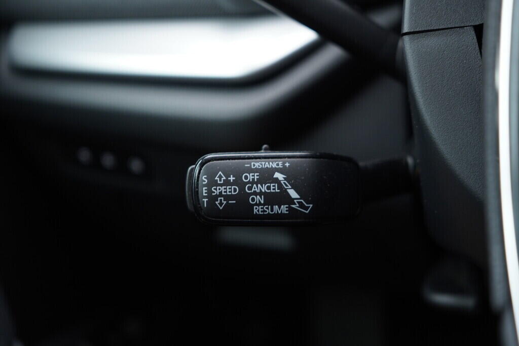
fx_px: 519
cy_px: 173
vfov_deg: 36.9
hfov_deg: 53.1
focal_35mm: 36
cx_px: 260
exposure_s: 1/40
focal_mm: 24
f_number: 2.8
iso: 400
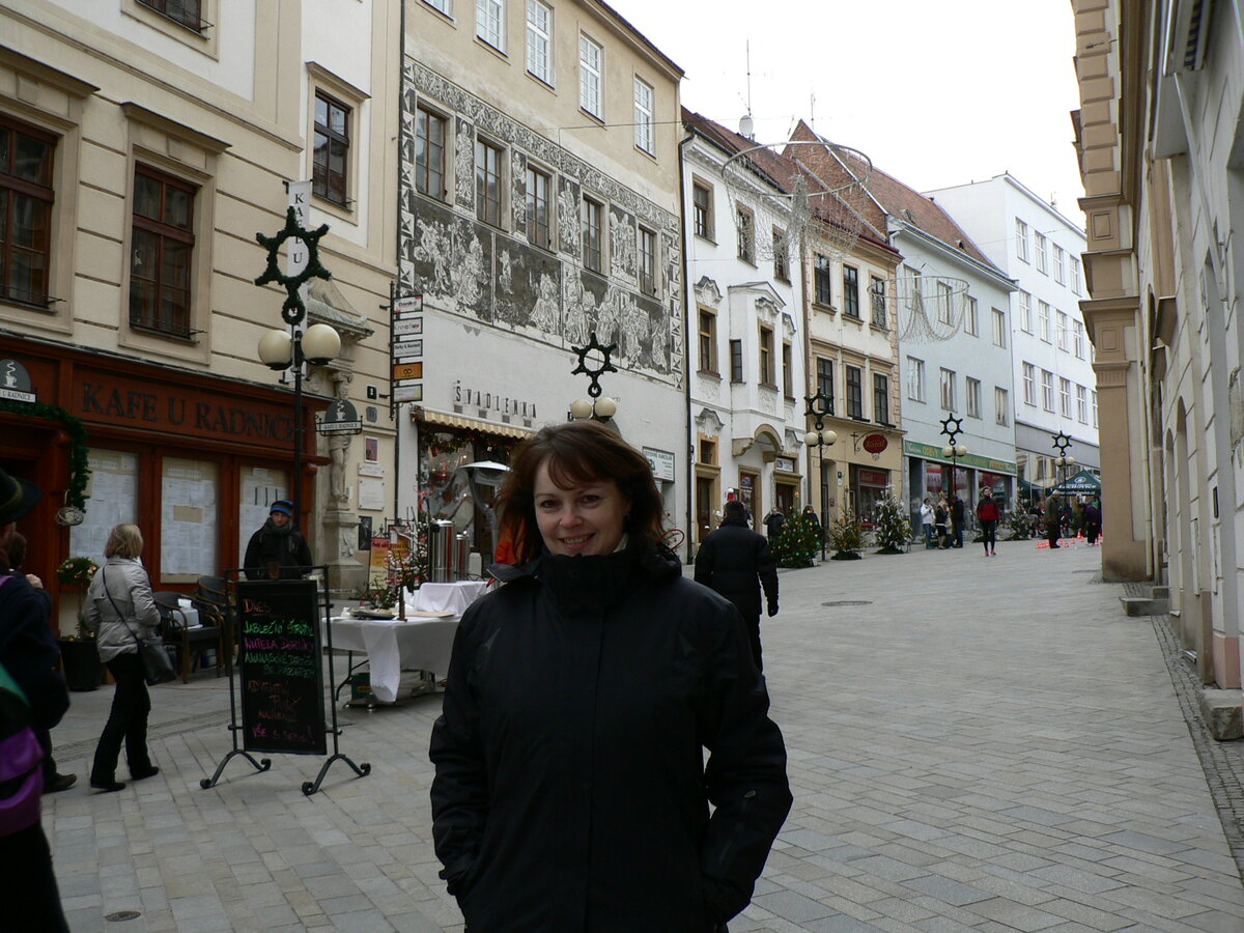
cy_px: 466
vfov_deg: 39.7
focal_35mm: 36
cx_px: 622
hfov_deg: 51.4
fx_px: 1294
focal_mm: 6
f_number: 3.2
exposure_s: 1/100
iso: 80
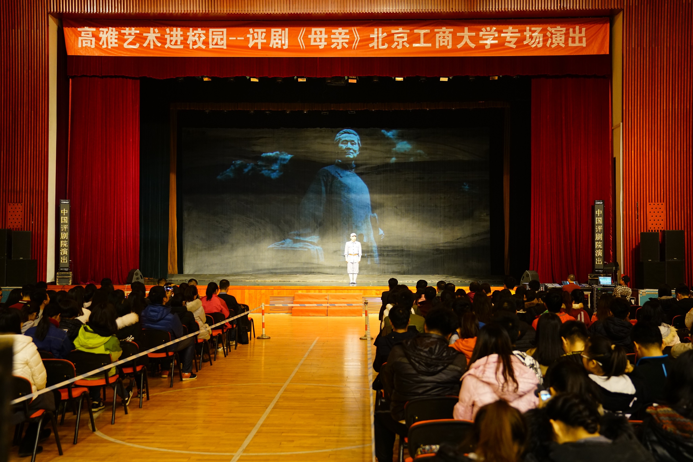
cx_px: 346
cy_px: 231
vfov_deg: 34.2
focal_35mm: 39
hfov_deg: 49.5
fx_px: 751
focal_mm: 39
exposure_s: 1/60
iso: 2000
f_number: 2.8
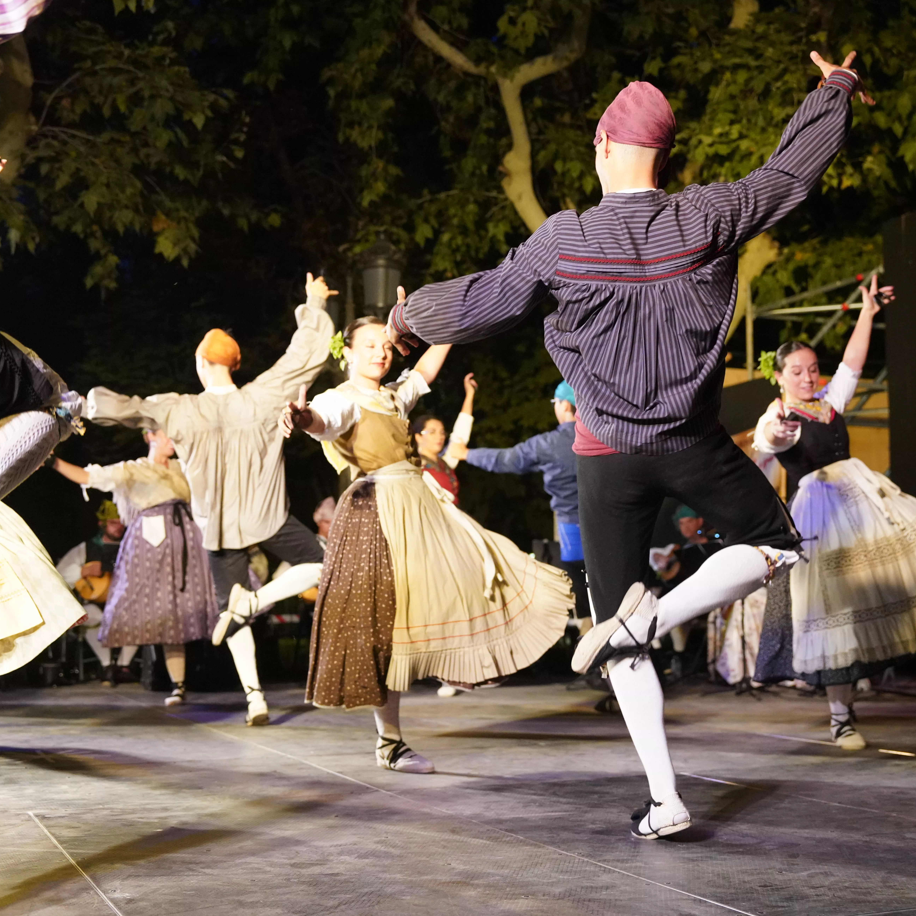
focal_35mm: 48
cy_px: 456
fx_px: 1437
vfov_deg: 35.4
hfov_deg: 35.3
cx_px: 534
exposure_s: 1/250
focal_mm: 37
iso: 5000
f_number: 2.8
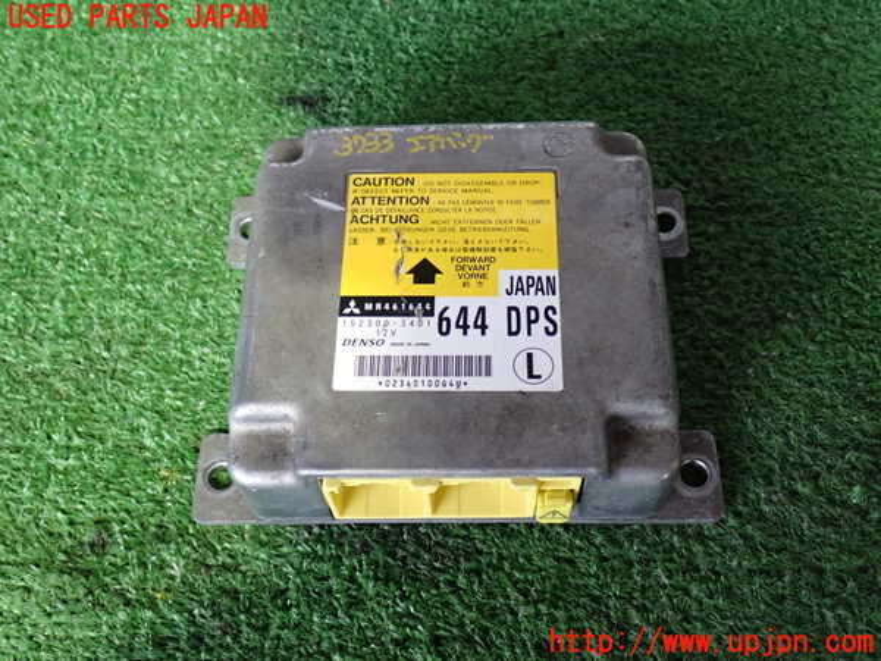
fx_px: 967
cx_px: 440
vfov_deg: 37.7
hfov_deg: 49.0
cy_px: 330
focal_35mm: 38
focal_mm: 6.83
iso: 800
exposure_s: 1/30
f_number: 2.7
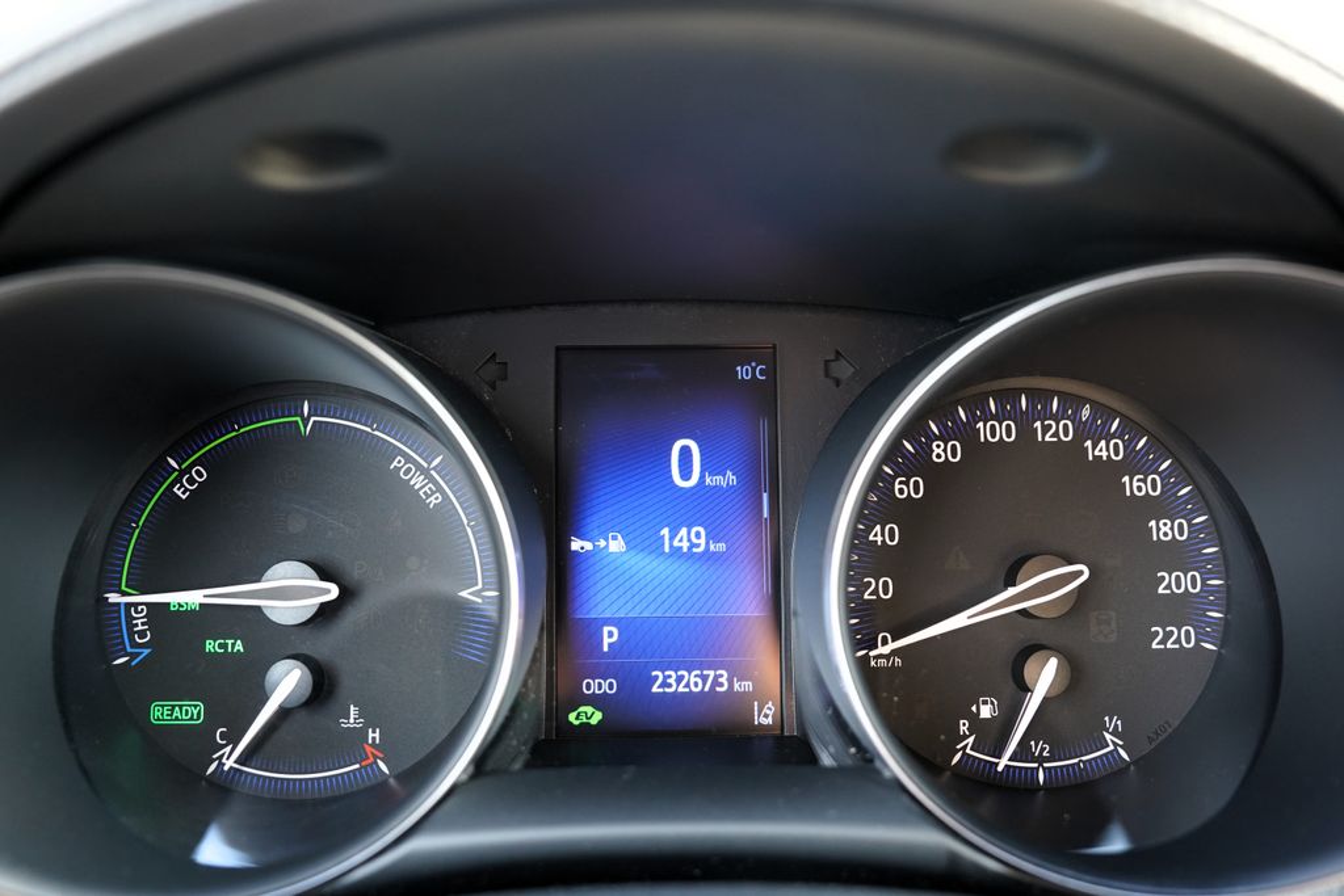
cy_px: 448
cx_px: 672
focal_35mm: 32
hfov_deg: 58.7
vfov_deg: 41.1
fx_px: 1195
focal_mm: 32
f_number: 4
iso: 1600
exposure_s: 1/60
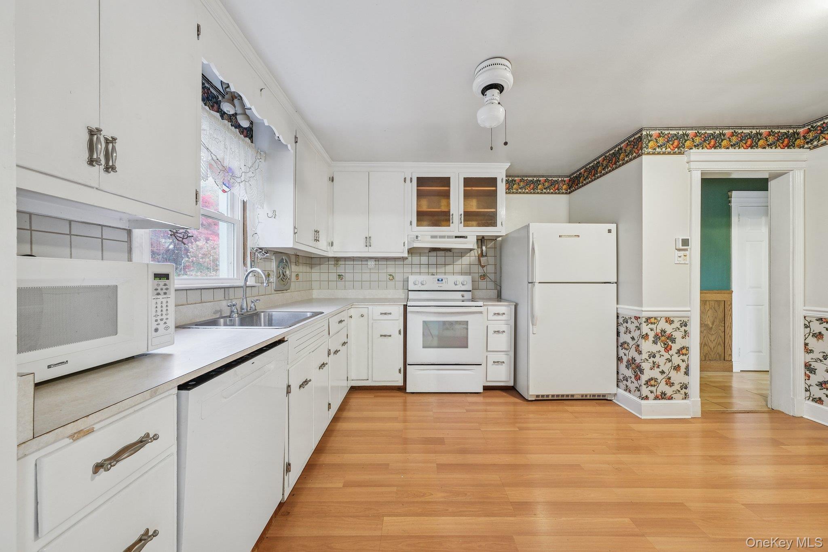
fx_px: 276
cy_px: 276
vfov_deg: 90.0
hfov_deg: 112.6
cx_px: 414
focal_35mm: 12
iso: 400
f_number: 8
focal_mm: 8
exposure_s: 1/2.5
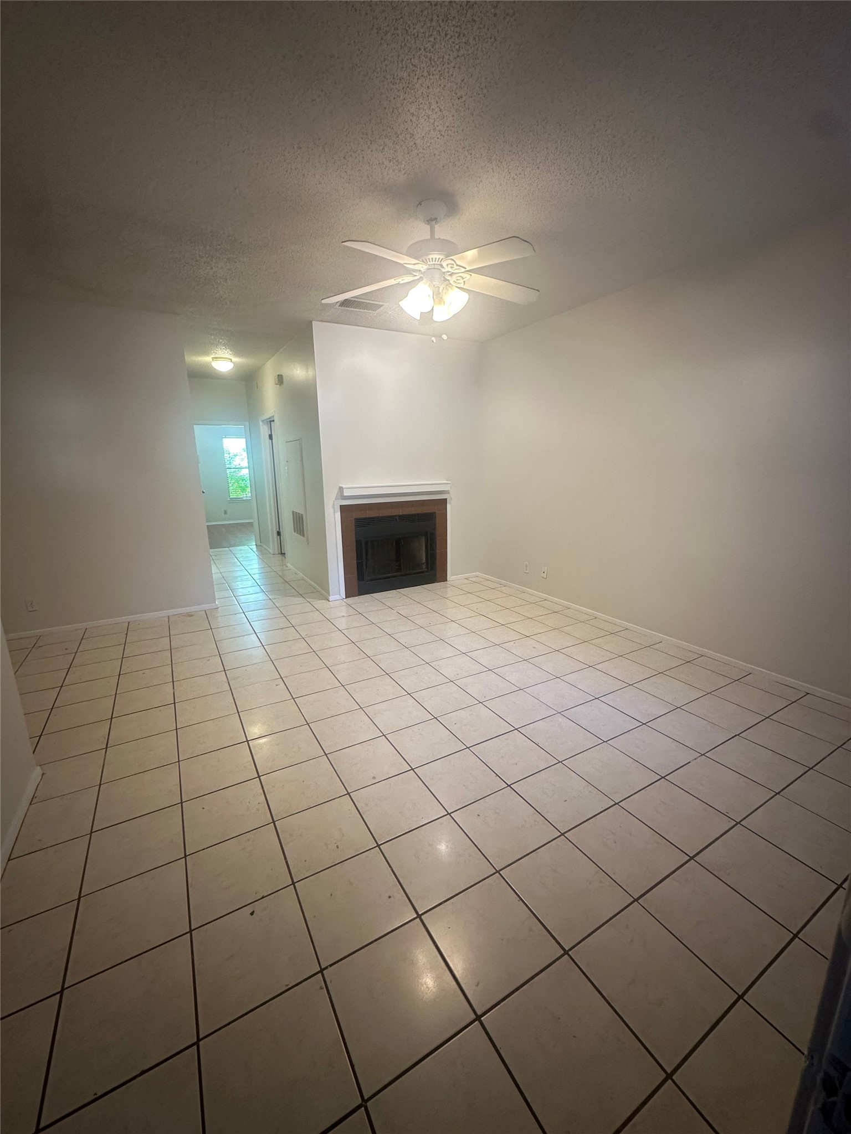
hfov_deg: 85.7
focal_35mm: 14
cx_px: 426
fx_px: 459
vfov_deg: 102.1
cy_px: 567
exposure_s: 1/60
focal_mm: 2.22
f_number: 2.2
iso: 160
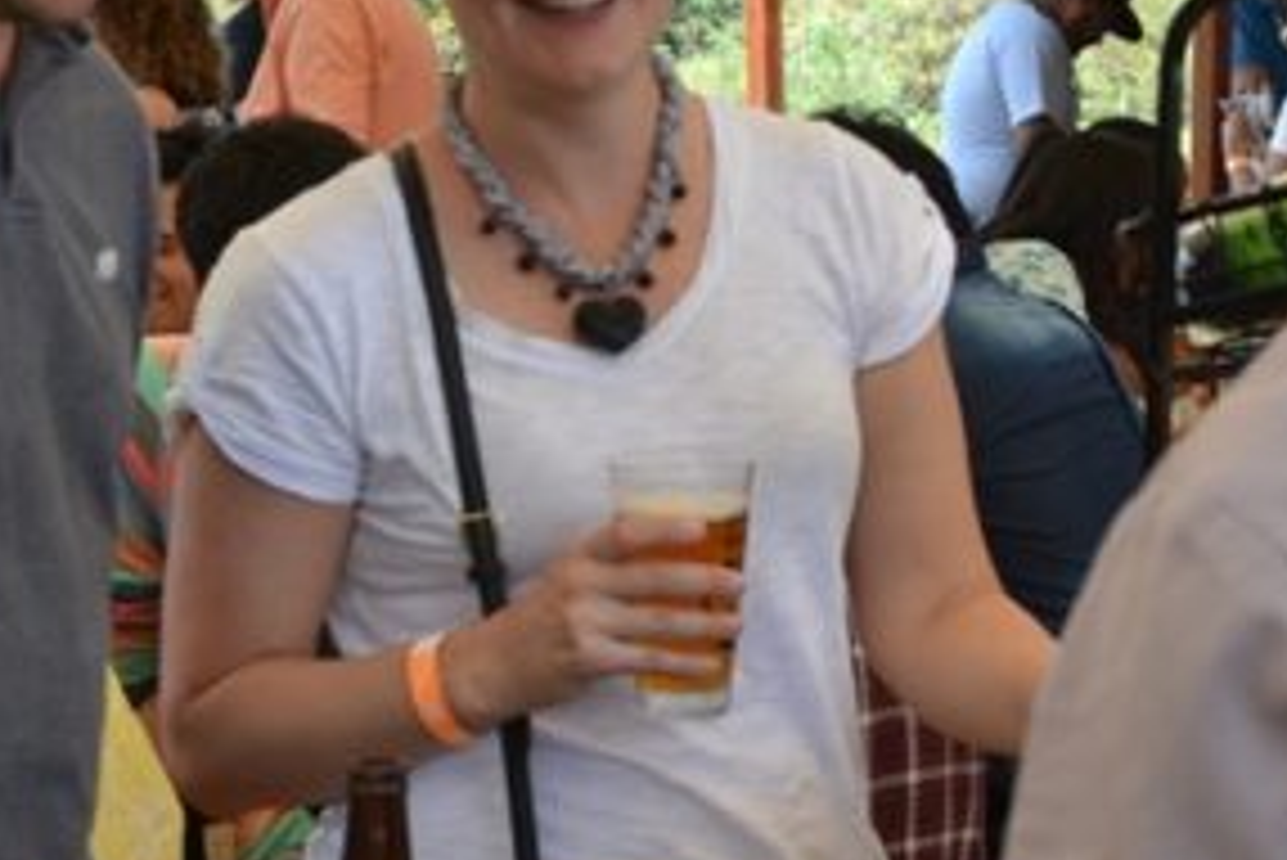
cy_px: 414
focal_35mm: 129
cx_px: 382
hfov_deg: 15.8
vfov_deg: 10.6
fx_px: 4614
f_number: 5.6
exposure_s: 1/125
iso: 180
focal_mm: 32
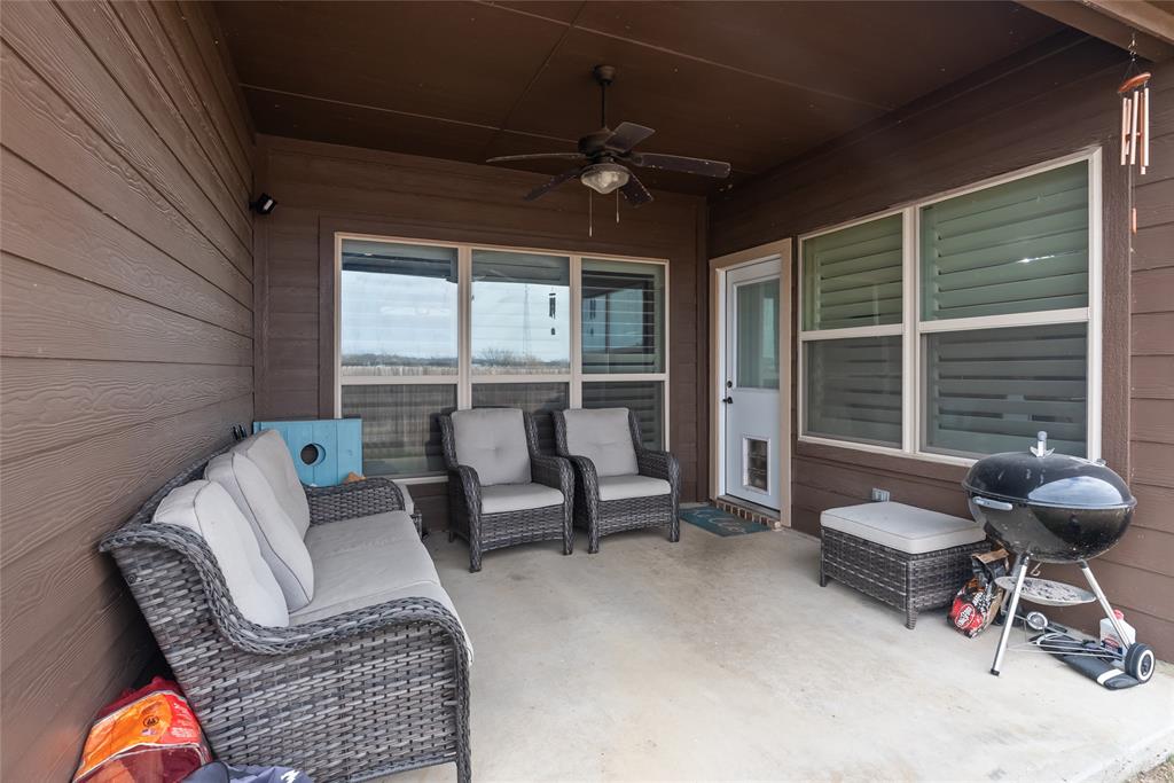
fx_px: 554
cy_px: 392
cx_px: 587
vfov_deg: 70.5
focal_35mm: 17
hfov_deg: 93.3
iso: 100
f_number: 7.1
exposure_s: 1/8
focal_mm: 17
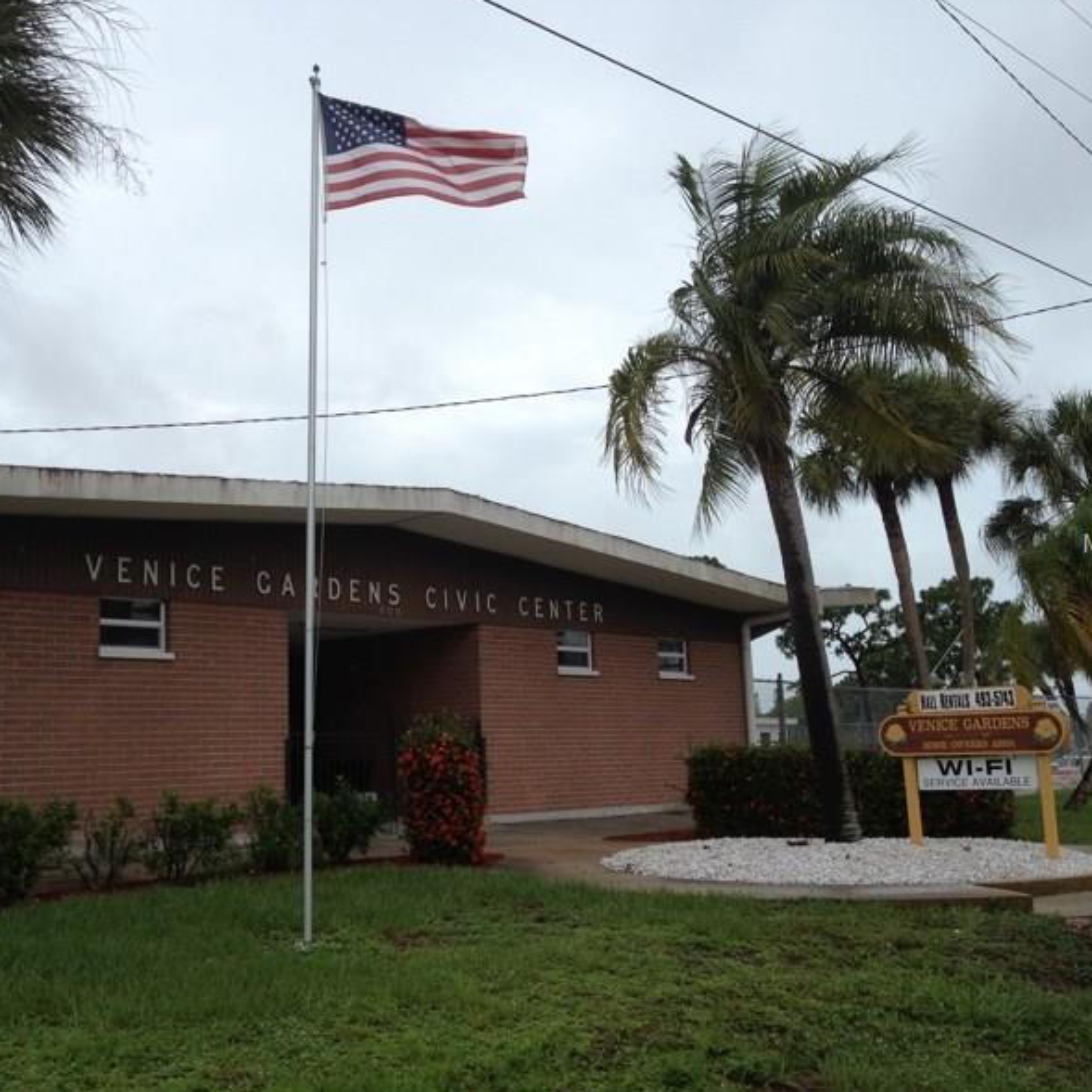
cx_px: 454
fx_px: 1499
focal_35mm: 42
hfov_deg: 39.9
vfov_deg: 40.0
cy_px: 545
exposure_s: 1/1534
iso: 64
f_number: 2.4
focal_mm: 4.28
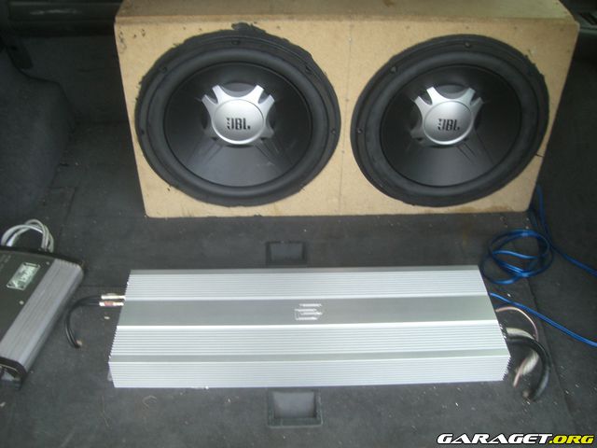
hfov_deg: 49.0
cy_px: 224
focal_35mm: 38
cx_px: 298
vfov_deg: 37.7
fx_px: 655
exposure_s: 1/125
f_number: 2.7
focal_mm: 6.2
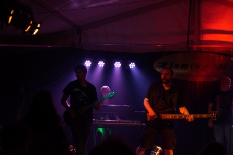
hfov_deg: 33.4
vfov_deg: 22.6
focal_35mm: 60
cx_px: 116
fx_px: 388
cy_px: 78
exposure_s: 1/80
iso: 1600
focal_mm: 40
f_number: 4
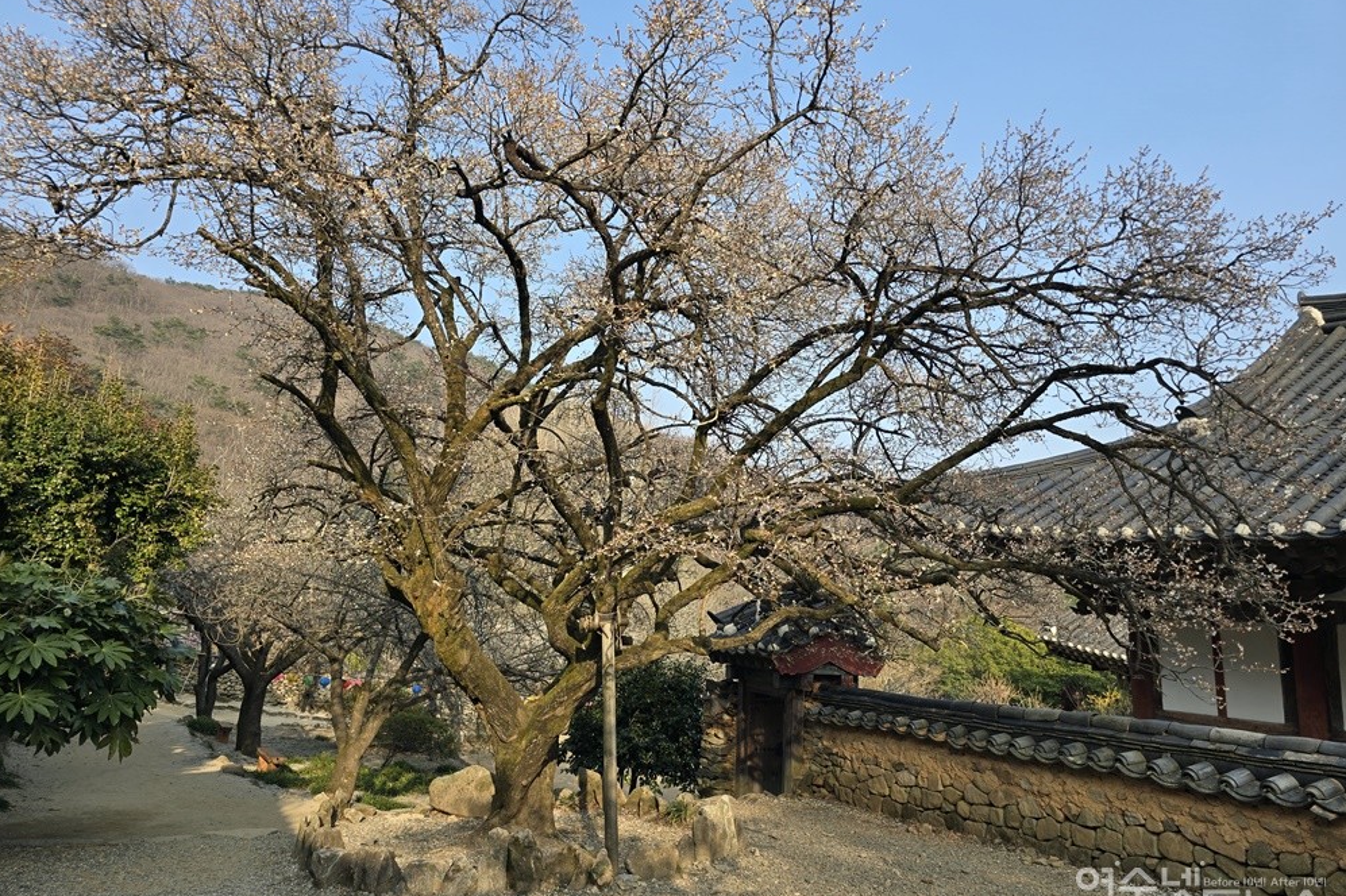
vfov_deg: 53.1
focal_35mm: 24
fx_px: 897
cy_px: 443
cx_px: 672
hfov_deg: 73.8
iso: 12
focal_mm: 6.3
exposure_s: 1/324
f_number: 1.7
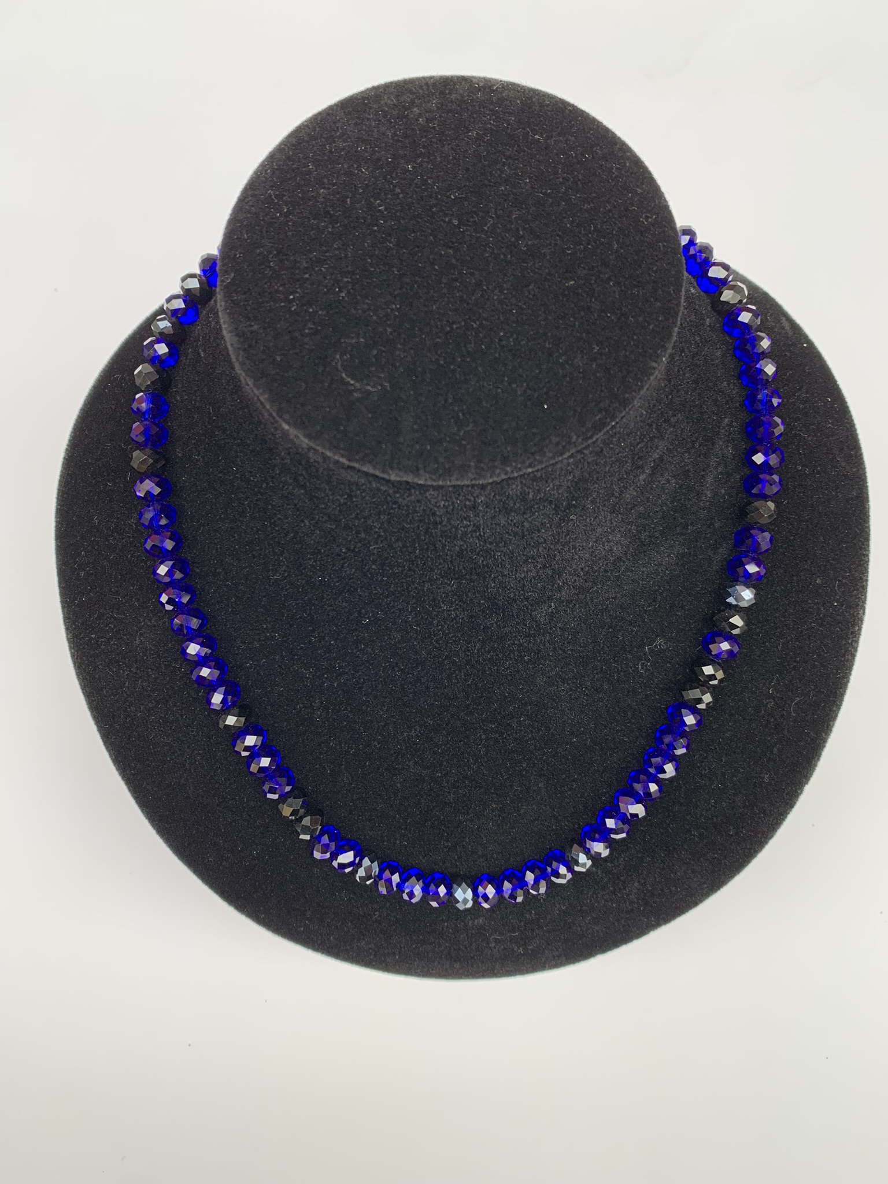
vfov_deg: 67.3
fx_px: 889
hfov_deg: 53.1
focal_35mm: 26
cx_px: 444
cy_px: 592
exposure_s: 1/121
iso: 100
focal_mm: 4.25
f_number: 1.8
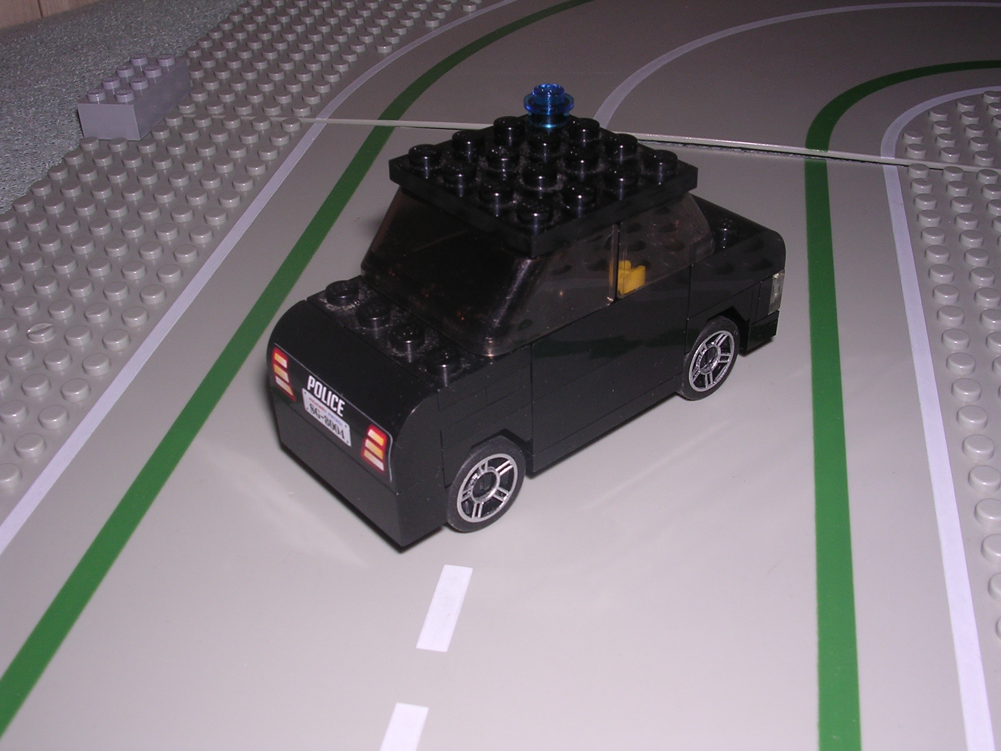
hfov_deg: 49.0
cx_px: 500
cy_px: 376
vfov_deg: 37.7
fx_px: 1099
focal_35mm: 38
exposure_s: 1/60.1
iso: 100
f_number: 5.6
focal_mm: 5.8
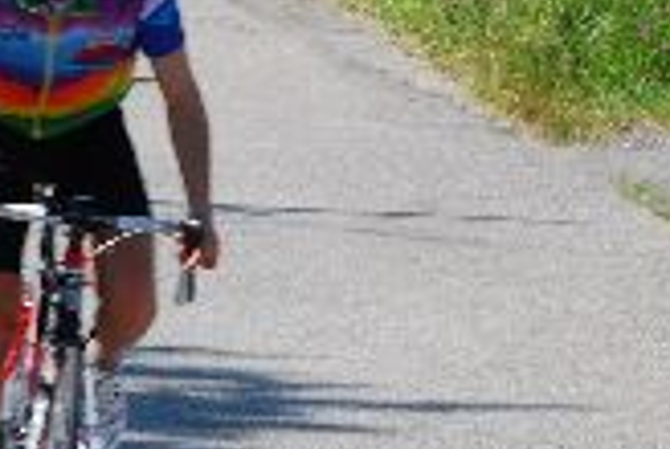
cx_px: 118
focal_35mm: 477
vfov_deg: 2.9
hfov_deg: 4.3
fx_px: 8893
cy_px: 80
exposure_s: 1/125
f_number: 10
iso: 100
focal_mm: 116
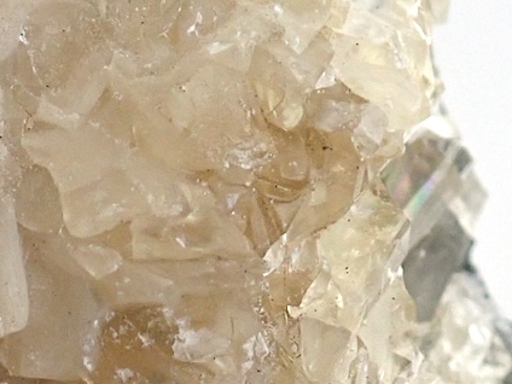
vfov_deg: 5.0
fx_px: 4363
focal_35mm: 295
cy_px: 475
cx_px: 171
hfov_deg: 6.7
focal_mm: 18
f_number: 4.9
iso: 640
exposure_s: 1/100
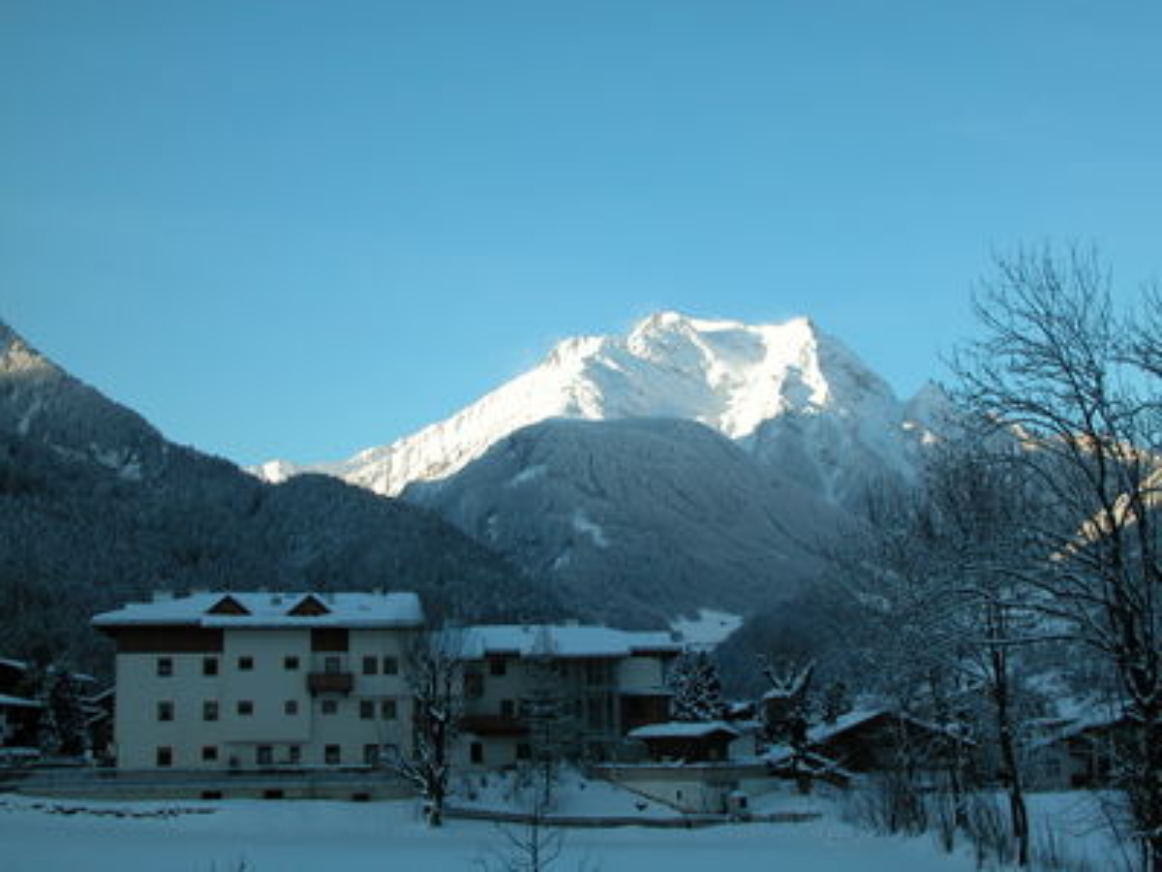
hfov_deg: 38.9
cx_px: 581
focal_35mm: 49
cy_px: 436
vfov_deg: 29.7
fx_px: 1645
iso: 100
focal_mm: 12.7
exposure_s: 1/196
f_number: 6
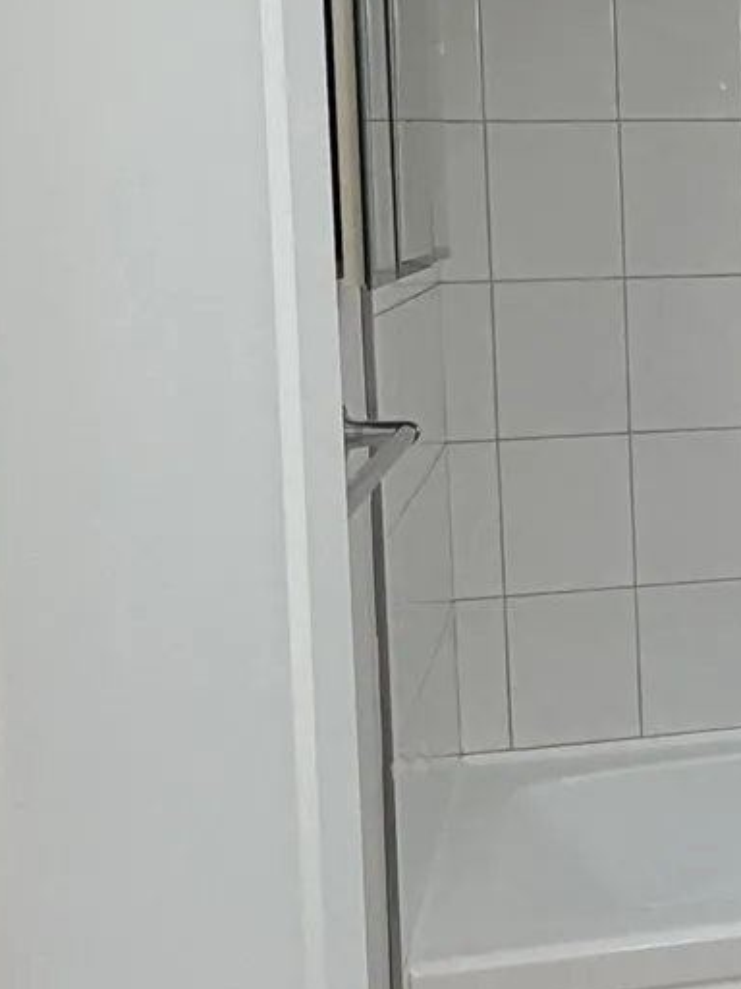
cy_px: 350
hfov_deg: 19.8
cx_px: 1150
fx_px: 1798
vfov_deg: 30.5
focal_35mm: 63
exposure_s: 1/120
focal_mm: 2.22
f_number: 2.2
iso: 160
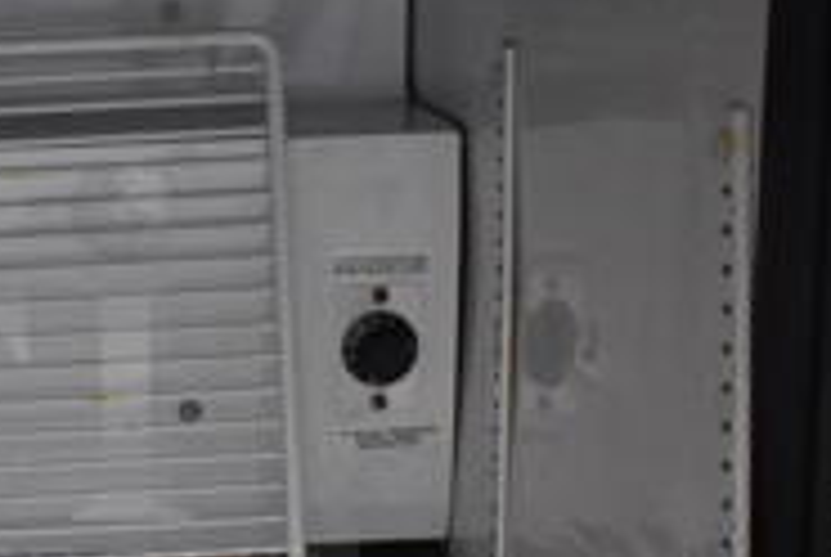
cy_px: 391
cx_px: -139
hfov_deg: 21.4
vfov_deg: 15.4
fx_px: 2058
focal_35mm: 89
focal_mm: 18
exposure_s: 1/125
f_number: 3.5
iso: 2500
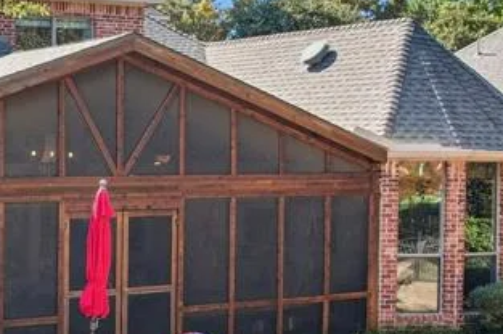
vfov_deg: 18.4
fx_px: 1005
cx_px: 0
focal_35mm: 72
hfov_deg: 26.6
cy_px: 339
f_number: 2.8
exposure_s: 1/250
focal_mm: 8.4
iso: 120
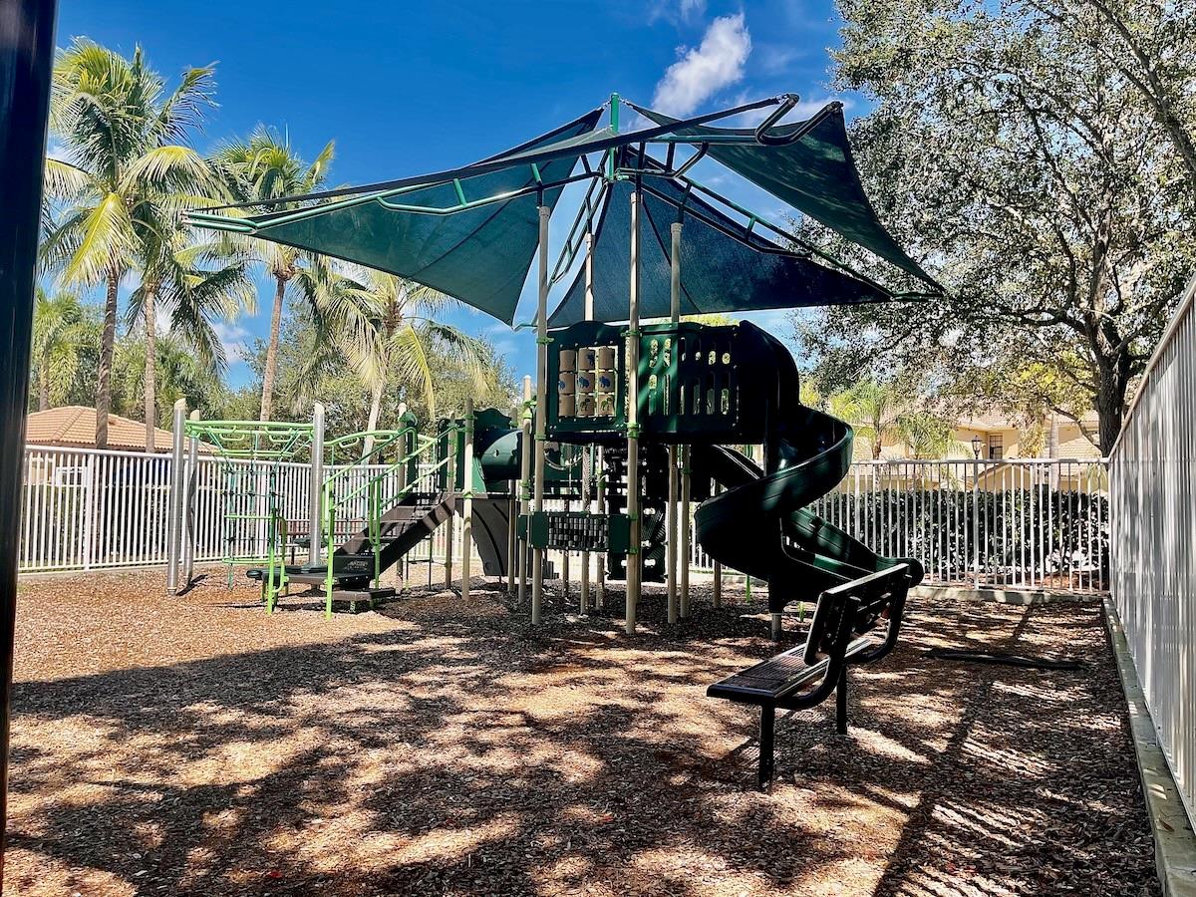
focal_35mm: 26
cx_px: 598
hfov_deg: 67.3
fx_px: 898
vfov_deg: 53.1
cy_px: 448
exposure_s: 1/1553
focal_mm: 5.1
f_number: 1.6
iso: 32
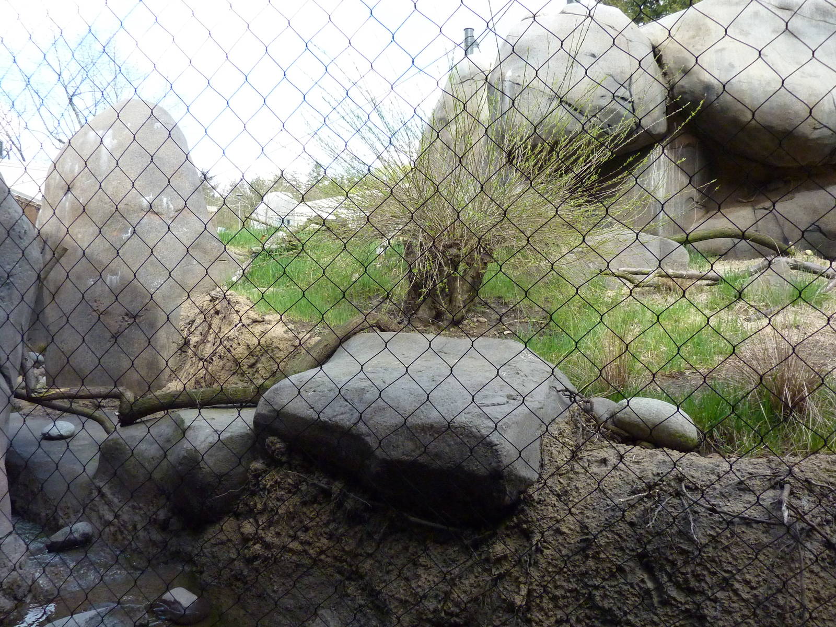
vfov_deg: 54.9
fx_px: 604
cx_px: 418
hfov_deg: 69.4
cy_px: 314
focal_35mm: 25
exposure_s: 1/500
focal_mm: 4.1
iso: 320
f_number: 3.3
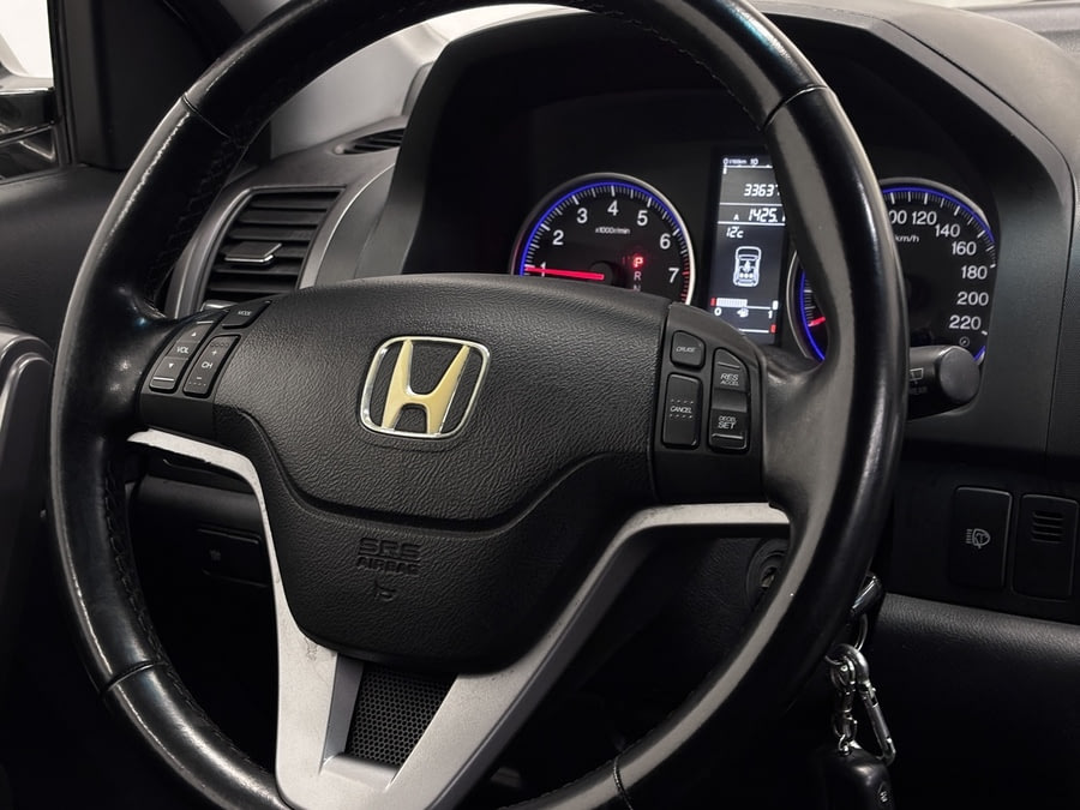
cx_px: 540
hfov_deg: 36.8
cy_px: 405
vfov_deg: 28.0
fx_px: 1622
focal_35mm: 52
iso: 320
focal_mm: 5.96
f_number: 1.6
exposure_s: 1/33
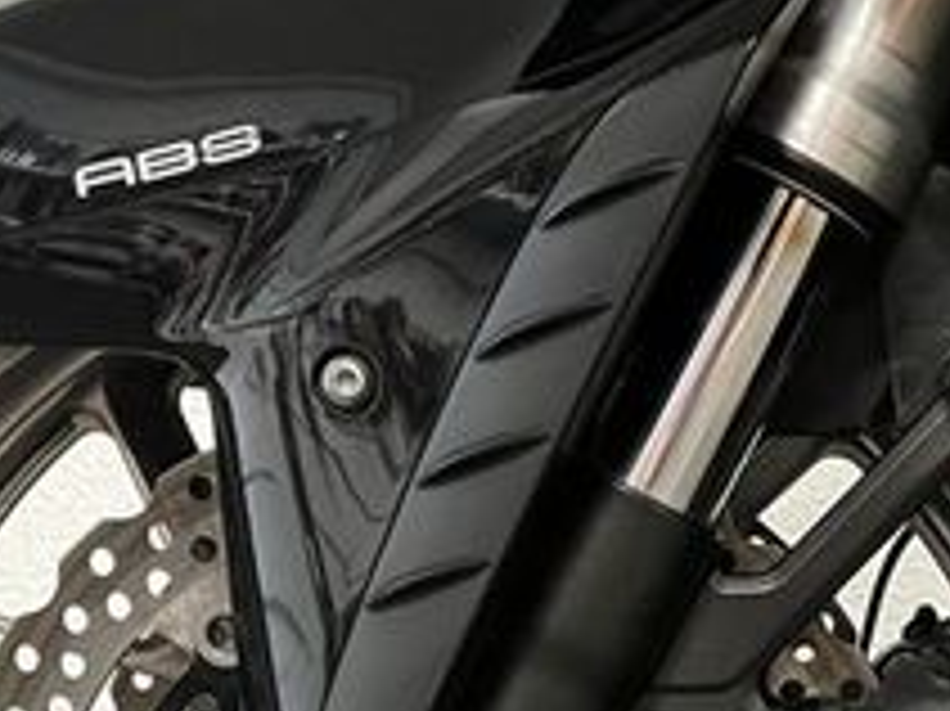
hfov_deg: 24.1
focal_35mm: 79
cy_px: 819
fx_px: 2167
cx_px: 828
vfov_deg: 17.9
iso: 640
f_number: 1.6
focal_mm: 5.1
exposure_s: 1/33
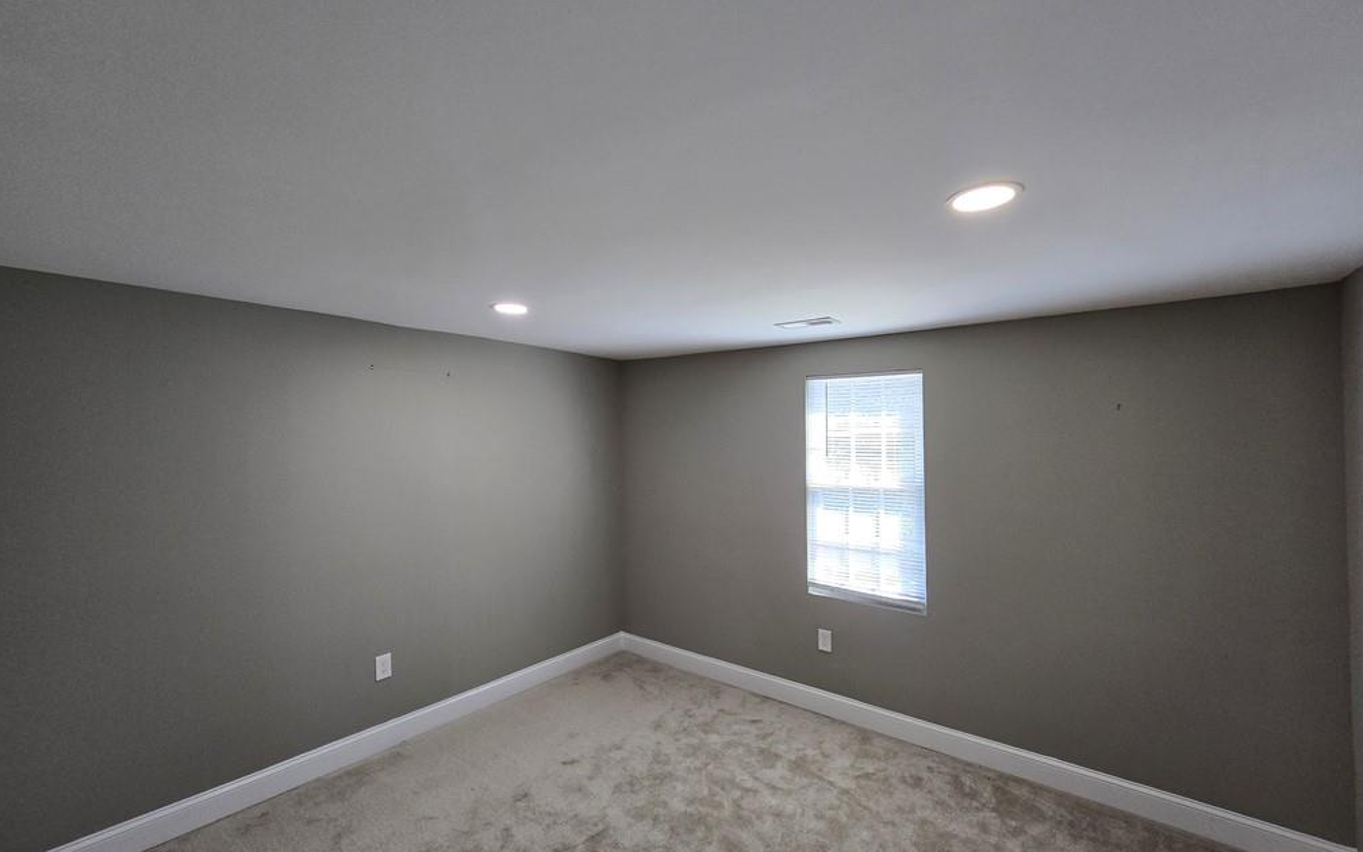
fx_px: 520
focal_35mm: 14
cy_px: 430
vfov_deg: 78.6
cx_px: 676
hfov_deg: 105.3
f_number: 2.2
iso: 100
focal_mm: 2.2
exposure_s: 1/60
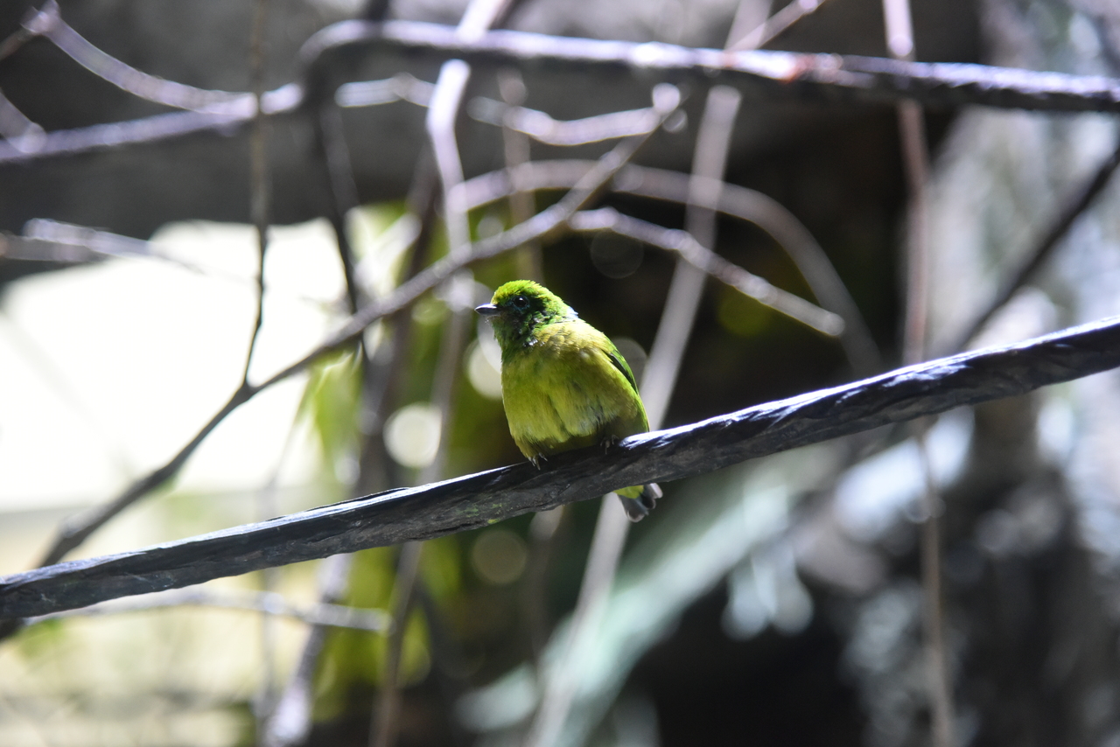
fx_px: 3734
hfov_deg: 17.1
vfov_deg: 11.4
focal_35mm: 120
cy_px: 374
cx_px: 560
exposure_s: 1/250
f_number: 4
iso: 4500
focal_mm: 120
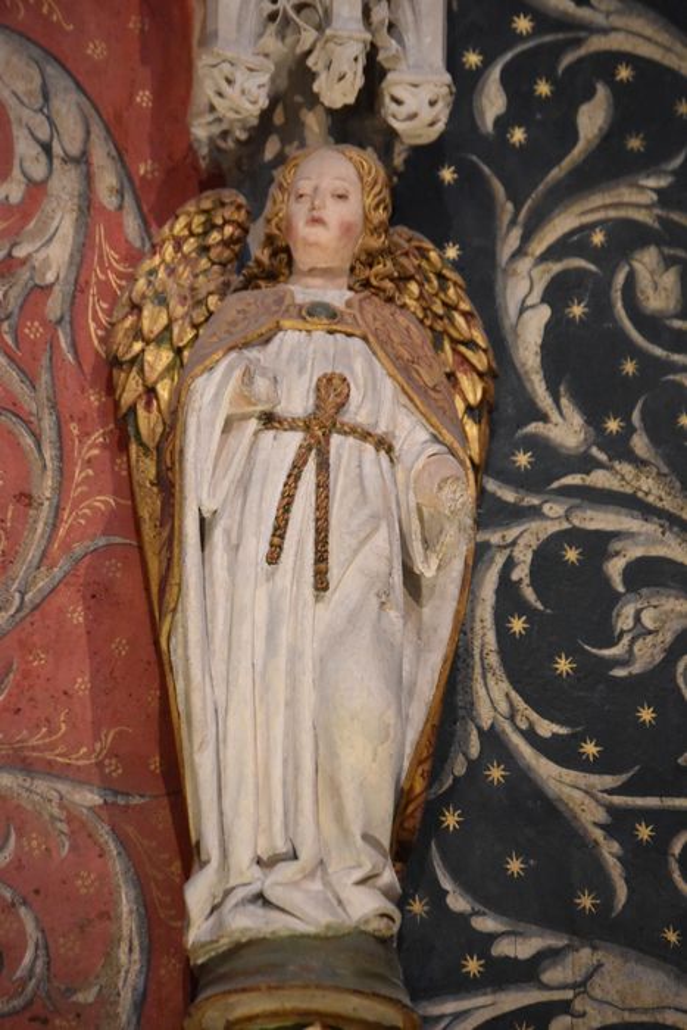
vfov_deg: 12.2
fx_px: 4806
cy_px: 515
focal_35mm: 168
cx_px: 344
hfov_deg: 8.2
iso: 6400
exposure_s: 1/125
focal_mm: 112
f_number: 4.8
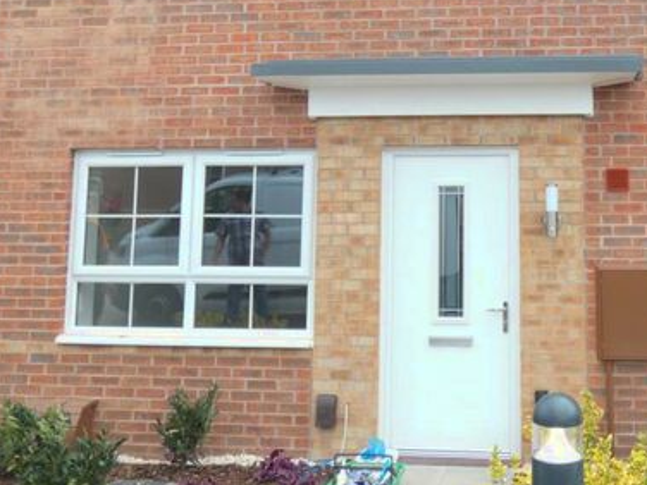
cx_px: 502
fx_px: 766
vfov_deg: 34.1
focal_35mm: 41
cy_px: 99
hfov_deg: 43.9
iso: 80
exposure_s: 1/400
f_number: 2.9
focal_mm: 4
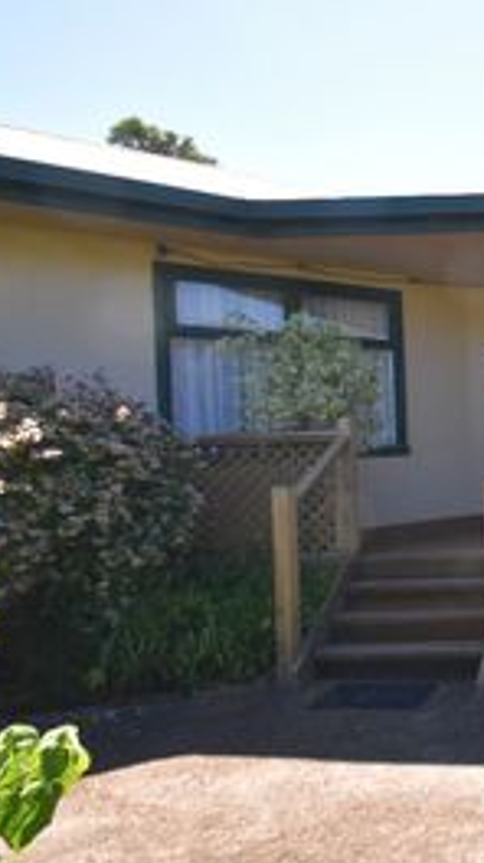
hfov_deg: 27.9
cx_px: 726
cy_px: 433
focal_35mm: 28
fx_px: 640
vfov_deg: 68.0
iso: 360
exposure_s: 1/250
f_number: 8
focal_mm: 10
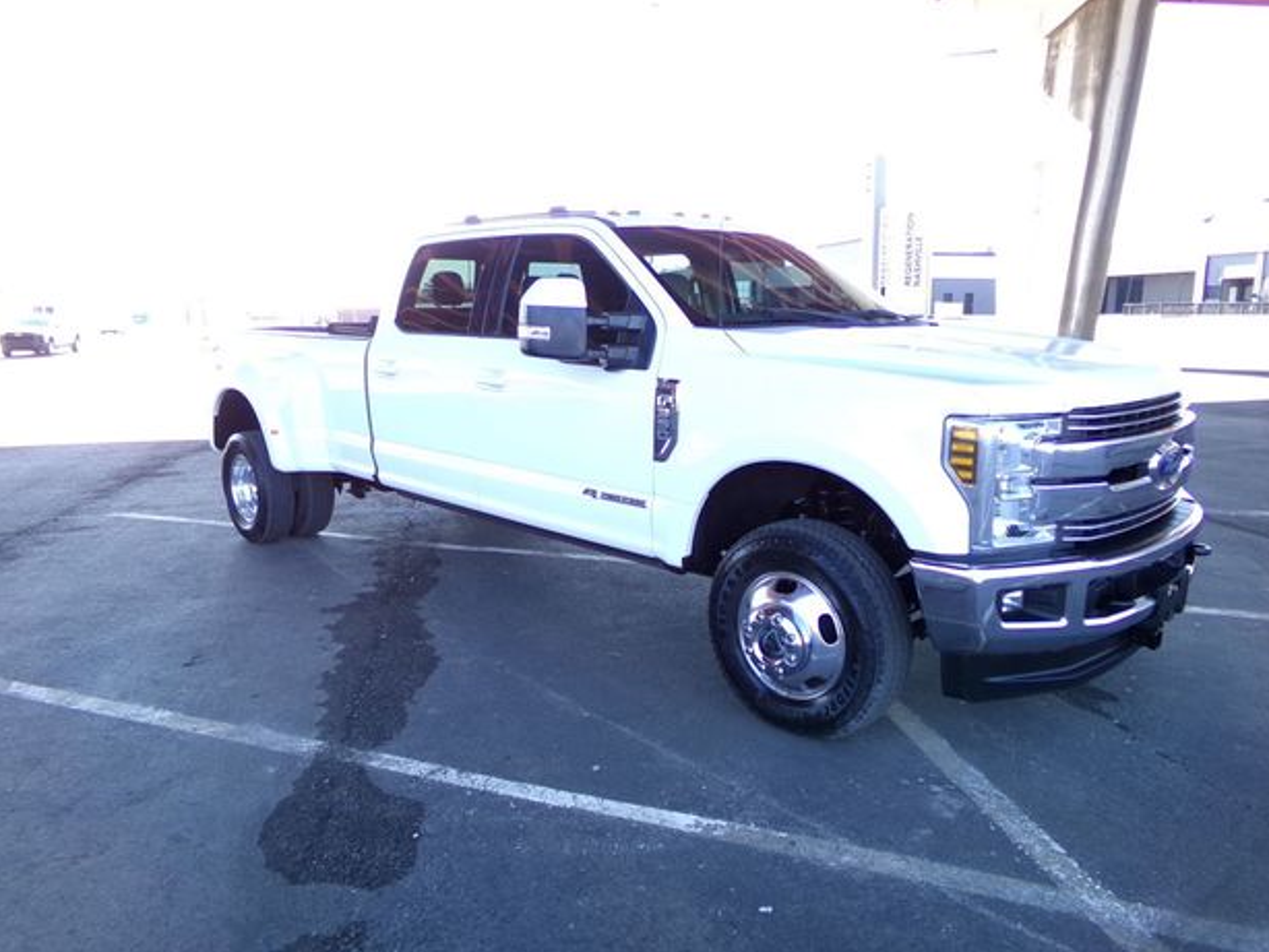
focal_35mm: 25
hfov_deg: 69.3
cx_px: 659
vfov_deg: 54.9
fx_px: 917
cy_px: 491
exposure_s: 1/60
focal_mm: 4.3
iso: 100
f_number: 3.7
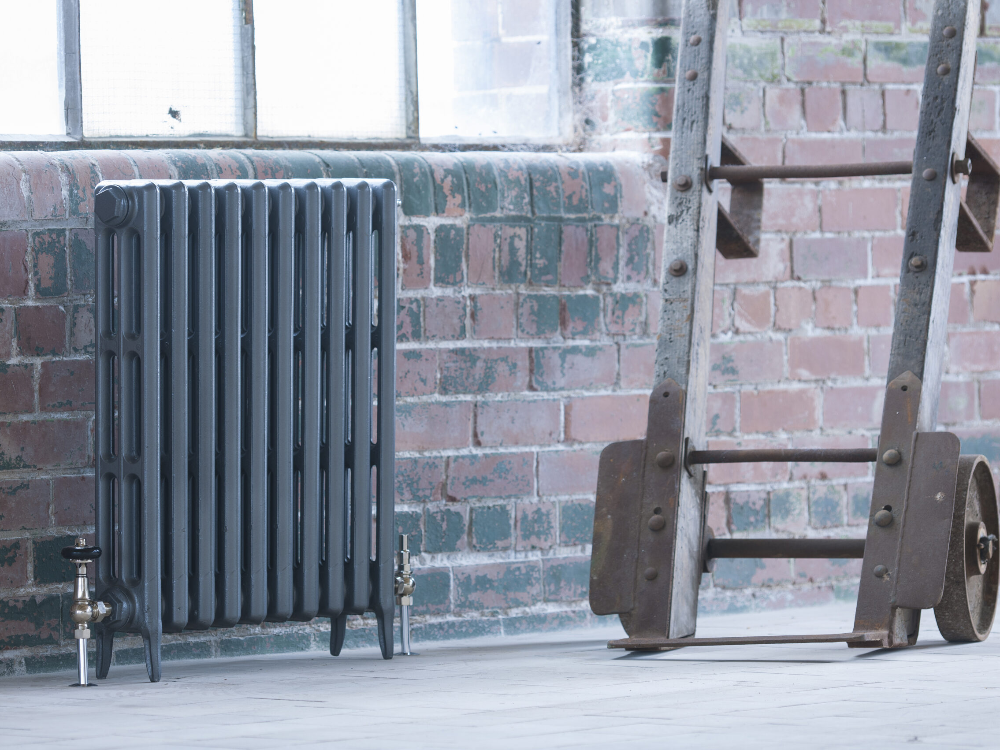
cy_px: 376
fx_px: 6269
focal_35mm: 217
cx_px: 465
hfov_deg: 9.1
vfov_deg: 6.8
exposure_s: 1/13
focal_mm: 200
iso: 100
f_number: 5
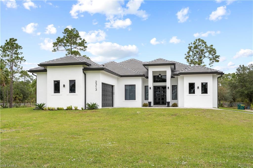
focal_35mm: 32
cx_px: 126
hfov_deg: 58.0
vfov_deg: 40.5
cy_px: 84
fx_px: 228
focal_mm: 32.5
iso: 100
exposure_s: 1/100
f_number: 7.1
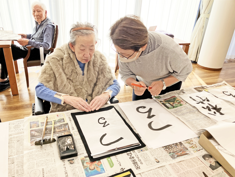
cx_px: 118
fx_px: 190
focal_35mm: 28
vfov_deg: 49.8
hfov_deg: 63.4
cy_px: 88
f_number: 1.8
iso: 32
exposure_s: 1/185
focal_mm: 3.99
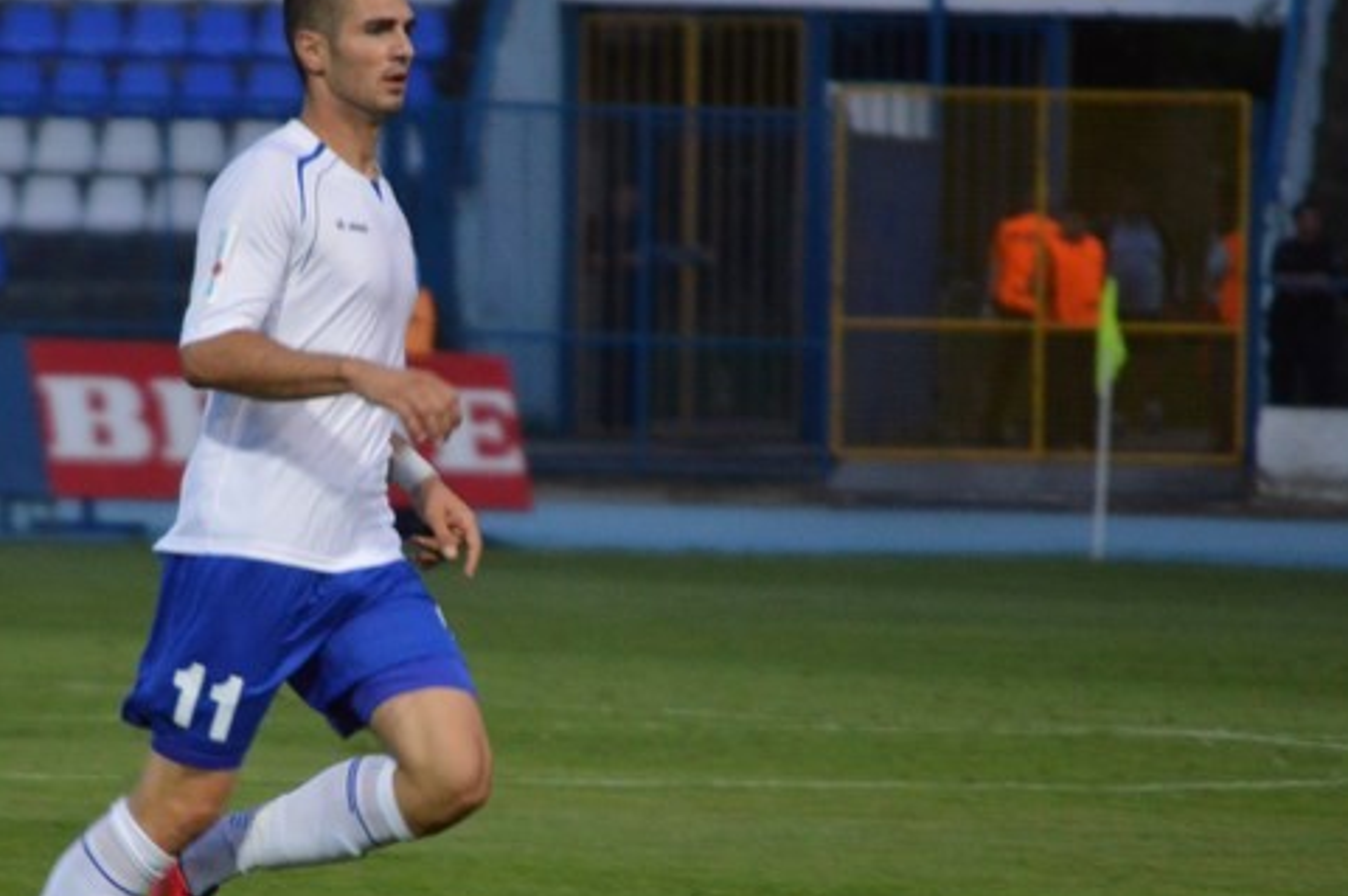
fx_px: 21059
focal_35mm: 563
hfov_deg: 3.7
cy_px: 559
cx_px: 315
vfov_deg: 2.4
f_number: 5.6
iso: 1600
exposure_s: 1/320
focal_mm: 200
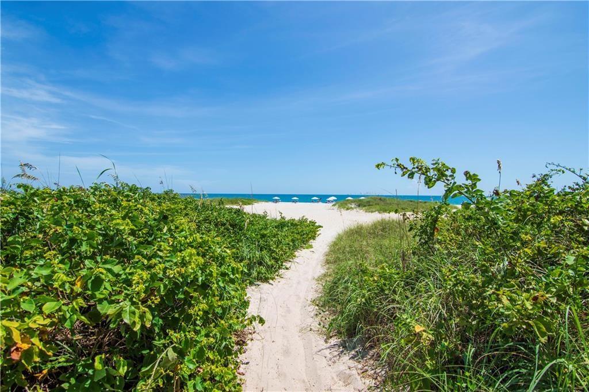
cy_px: 196
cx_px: 294
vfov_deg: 72.0
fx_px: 270
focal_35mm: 16
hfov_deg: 95.0
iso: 160
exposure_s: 1/500
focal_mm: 11
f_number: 8
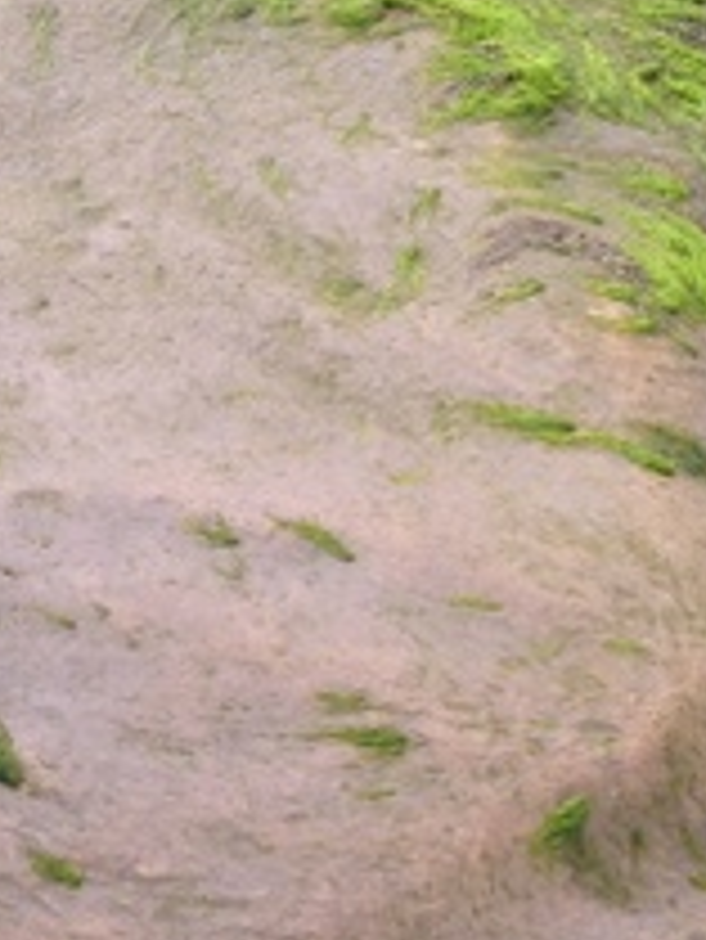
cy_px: 63
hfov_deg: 10.6
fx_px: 3640
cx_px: -450
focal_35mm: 134
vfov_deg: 14.5
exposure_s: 1/239
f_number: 2.4
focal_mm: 4.28
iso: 50
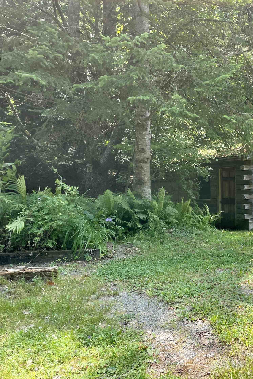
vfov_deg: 51.9
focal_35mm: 37
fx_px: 390
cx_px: 233
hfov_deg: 33.8
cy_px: 186
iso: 32
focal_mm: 4.2
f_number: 1.6
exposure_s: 1/769
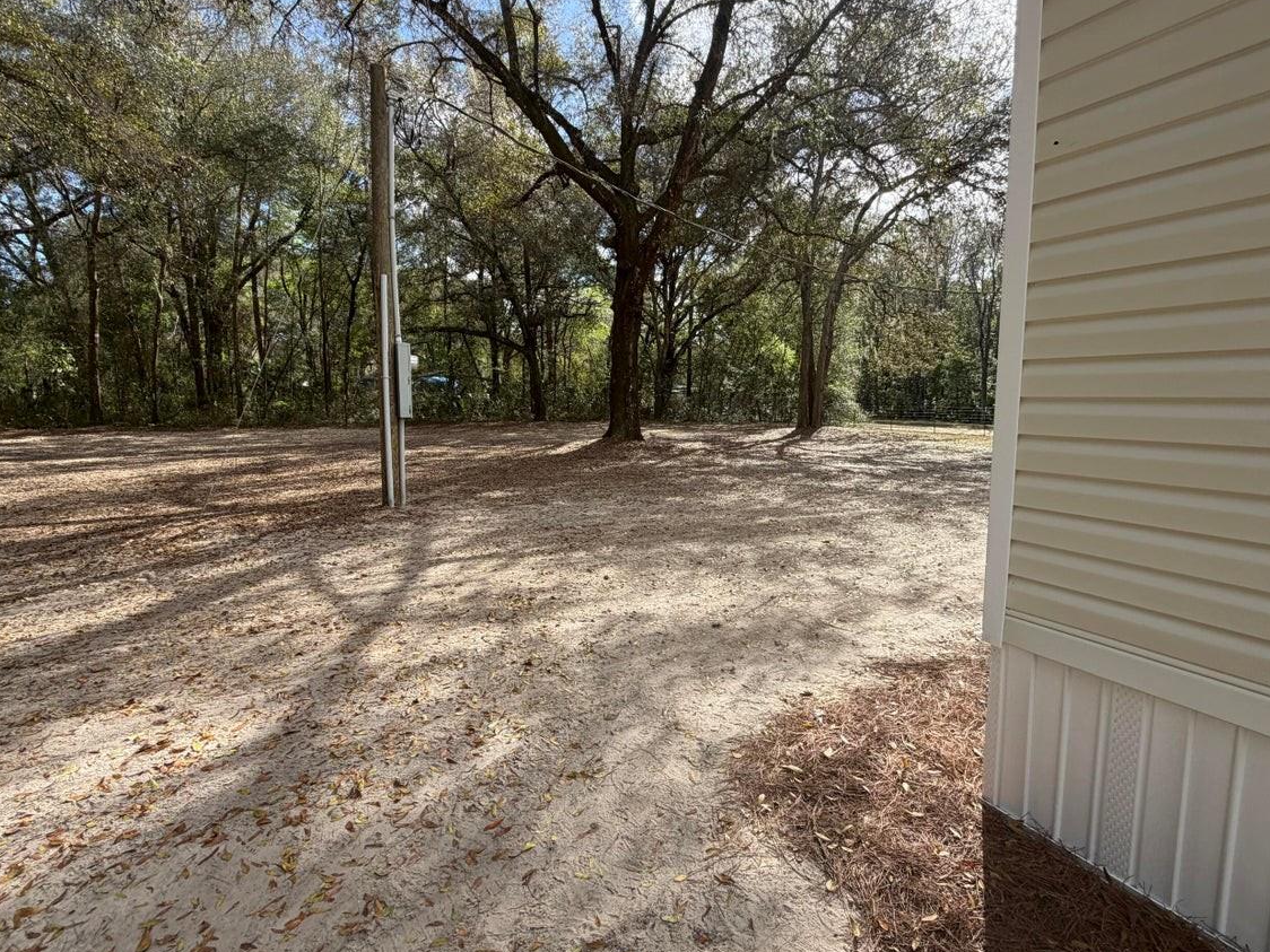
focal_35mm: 17
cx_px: 659
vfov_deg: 74.7
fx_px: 624
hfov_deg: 91.0
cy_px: 478
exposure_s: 1/502
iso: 50
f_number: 2.2
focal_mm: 2.22
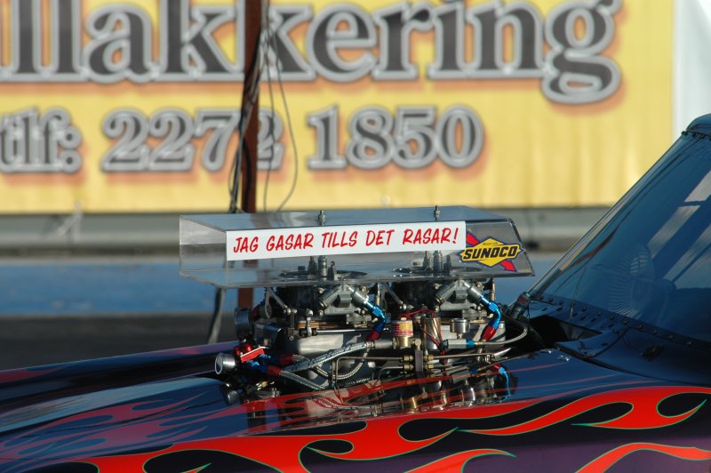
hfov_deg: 3.4
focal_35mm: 600
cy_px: 236
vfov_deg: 2.3
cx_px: 356
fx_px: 11840
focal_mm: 400
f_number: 8
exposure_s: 1/500
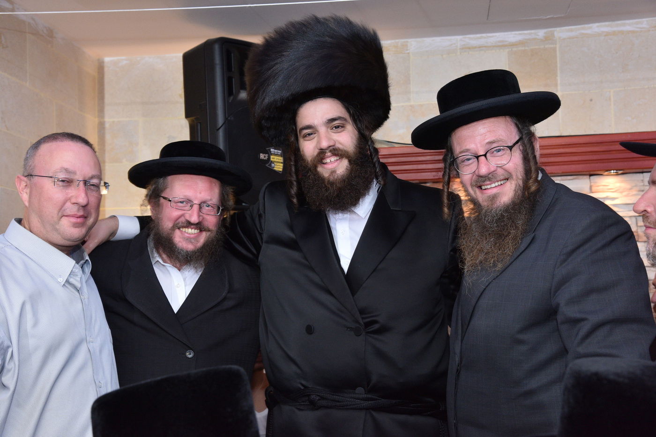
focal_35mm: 46
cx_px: 328
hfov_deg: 42.7
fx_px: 838
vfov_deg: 29.2
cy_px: 218
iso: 1600
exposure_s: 1/160
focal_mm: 46
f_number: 7.1
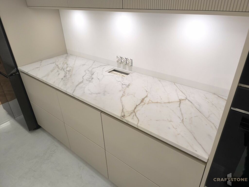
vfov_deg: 58.9
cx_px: 124
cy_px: 94
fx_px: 165
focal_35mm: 23
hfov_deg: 73.9
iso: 640
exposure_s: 1/100
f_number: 1.65
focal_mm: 6.14
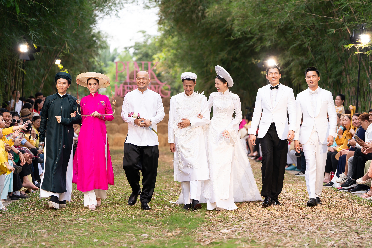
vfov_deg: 12.2
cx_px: 186
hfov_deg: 18.3
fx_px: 1157
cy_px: 123
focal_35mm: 112
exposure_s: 1/400
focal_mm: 111
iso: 640
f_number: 2.8
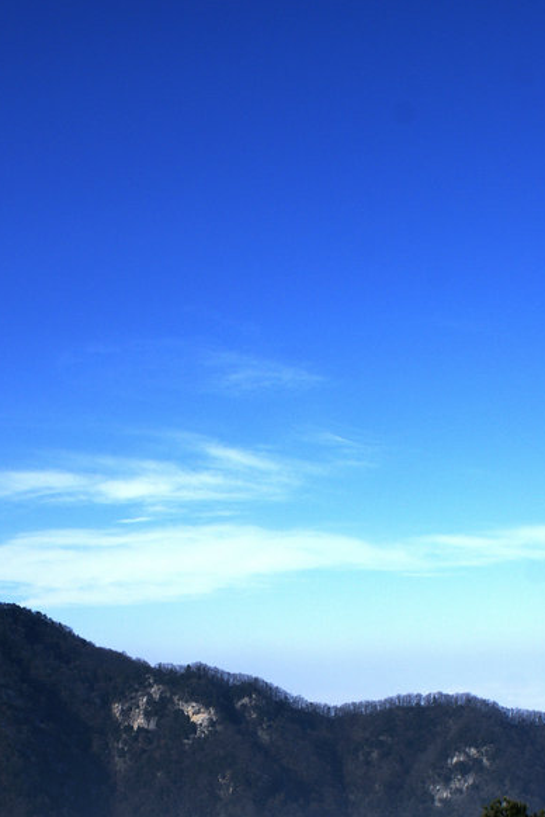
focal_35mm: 62
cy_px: 644
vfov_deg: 31.6
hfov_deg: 21.8
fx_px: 1406
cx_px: 171
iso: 100
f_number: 10
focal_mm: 24
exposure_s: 1/640
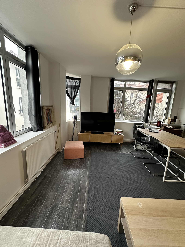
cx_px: 92
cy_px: 124
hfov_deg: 85.7
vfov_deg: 102.1
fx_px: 100
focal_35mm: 14
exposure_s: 1/50
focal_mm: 2.22
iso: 200
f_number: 2.2
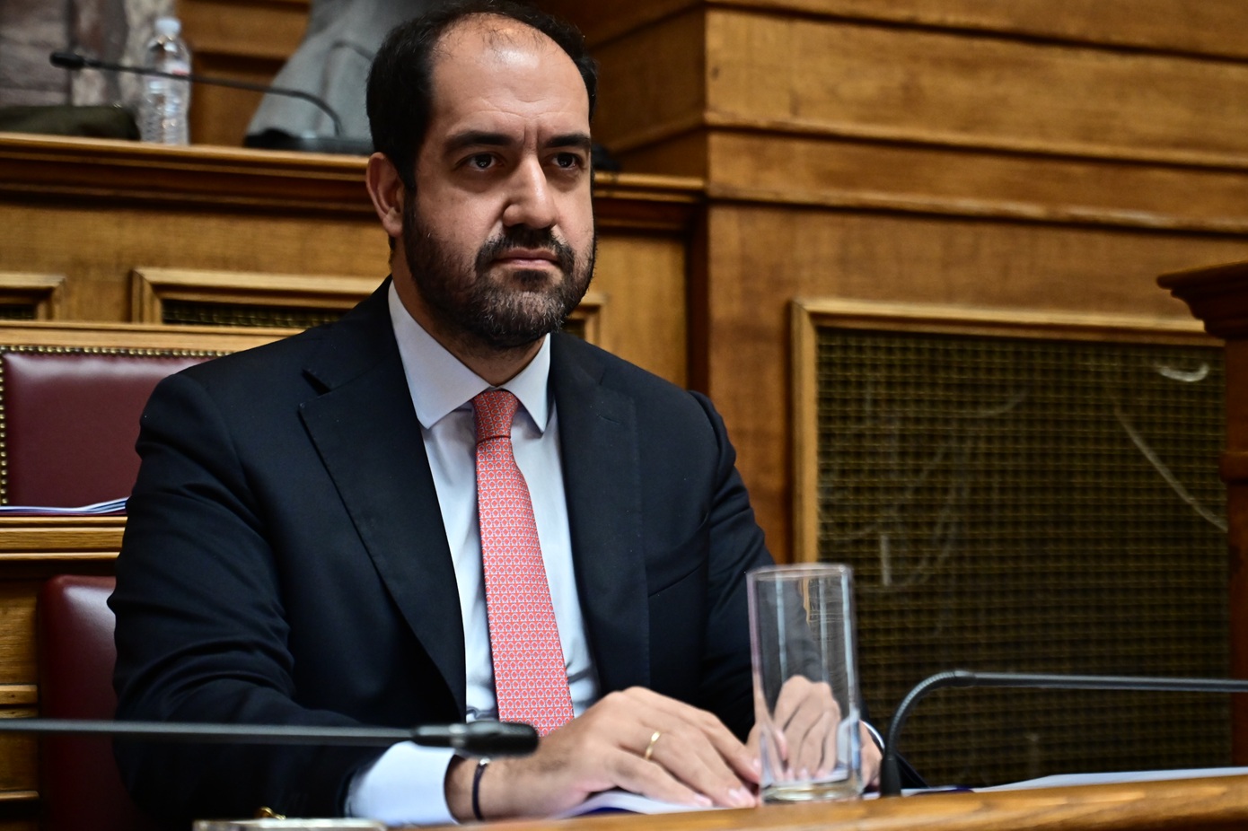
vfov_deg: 23.0
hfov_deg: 33.9
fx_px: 2045
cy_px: 416
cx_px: 624
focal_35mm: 59
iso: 2500
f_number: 4
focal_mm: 59
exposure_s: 1/640
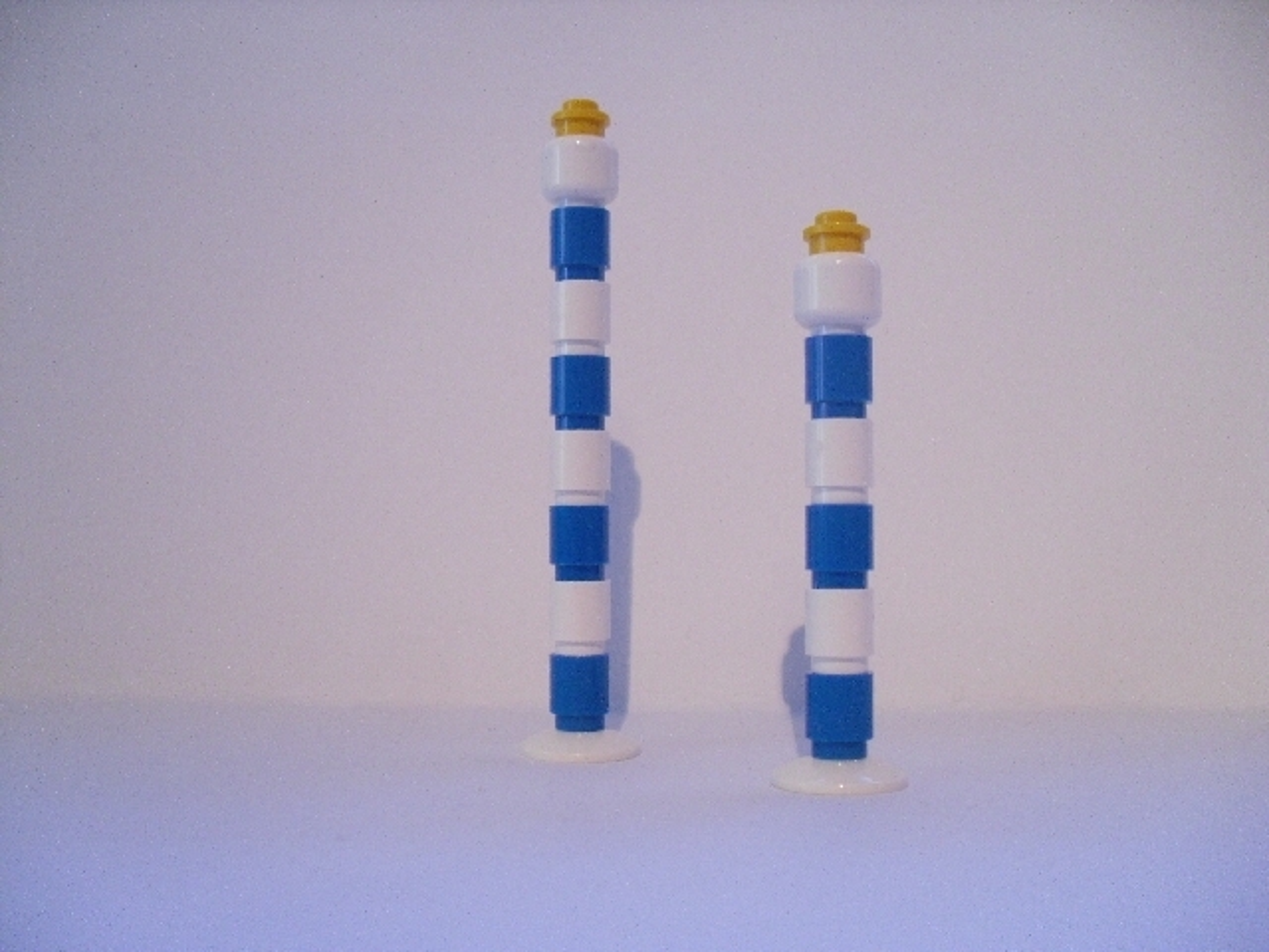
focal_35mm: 35
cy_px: 476
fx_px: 1283
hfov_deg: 52.6
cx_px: 634
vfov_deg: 40.7
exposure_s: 1/22
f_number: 3
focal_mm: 6.3
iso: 400
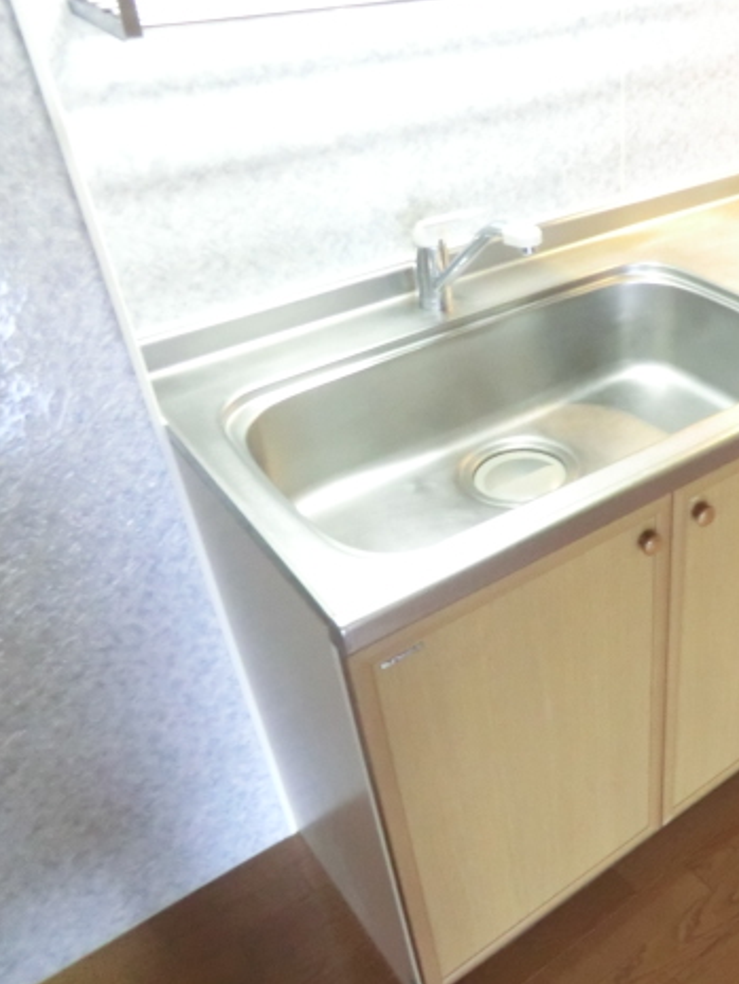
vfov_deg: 55.3
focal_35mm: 33
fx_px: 939
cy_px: 499
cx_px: 656
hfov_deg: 40.0
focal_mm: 4.3
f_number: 3.2
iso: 800
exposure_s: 1/8
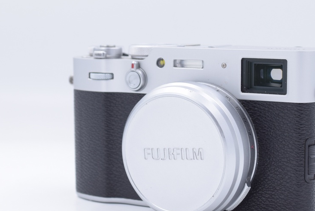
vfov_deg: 12.9
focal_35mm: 106
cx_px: 178
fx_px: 928
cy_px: 137
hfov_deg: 19.2
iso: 400
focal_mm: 52
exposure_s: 1/100
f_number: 8
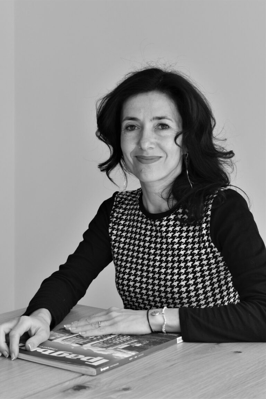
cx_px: 133
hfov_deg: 20.6
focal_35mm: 66
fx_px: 731
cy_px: 200
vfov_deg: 30.5
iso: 320
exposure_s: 1/80
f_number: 5
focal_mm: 44
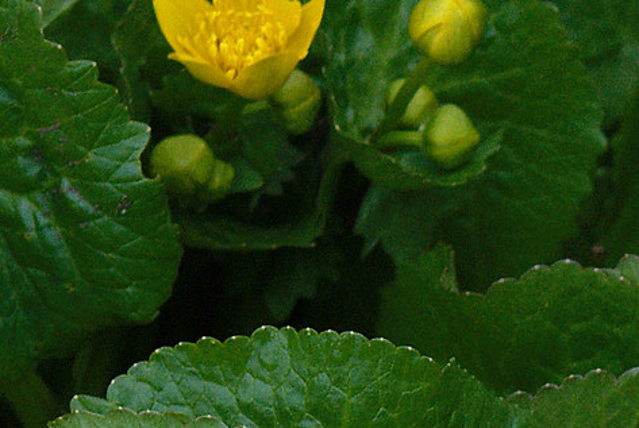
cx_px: 255
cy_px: -134
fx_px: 14196
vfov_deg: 1.7
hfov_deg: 2.6
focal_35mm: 799
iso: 640
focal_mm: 105
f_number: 7.1
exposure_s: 1/800
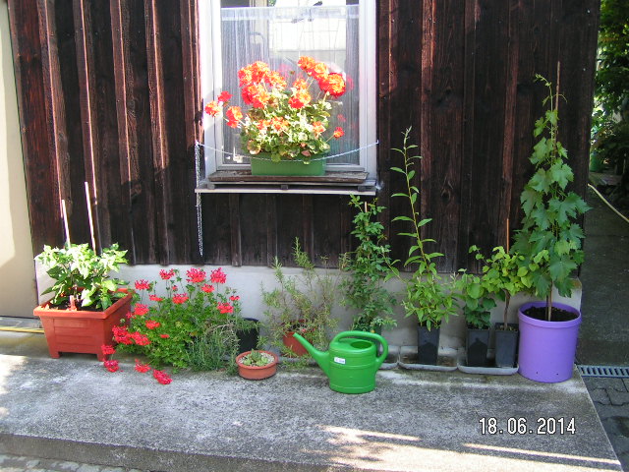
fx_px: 690
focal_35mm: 38
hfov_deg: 49.0
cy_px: 236
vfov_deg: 37.7
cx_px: 314
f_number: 3.5
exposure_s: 1/60
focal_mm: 5.8
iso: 50
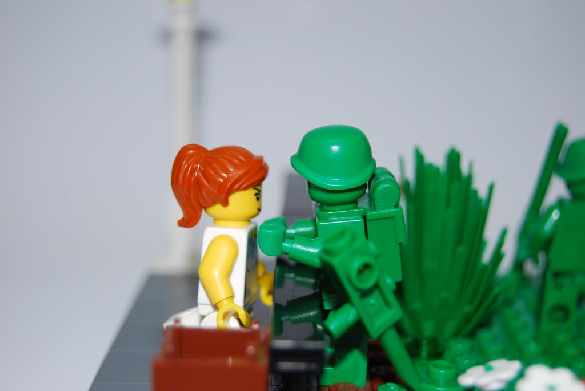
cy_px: 196
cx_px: 292
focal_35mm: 72
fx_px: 1171
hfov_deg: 28.0
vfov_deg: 19.0
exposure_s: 1/60
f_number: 5.6
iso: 200
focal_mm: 48
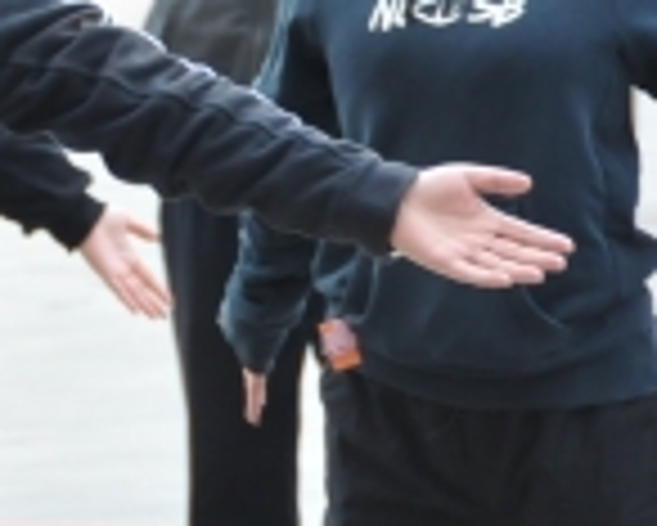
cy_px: -157
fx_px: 13406
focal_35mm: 689
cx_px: -284
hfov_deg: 2.8
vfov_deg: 2.2
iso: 800
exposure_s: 1/60
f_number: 5.6
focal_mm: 130
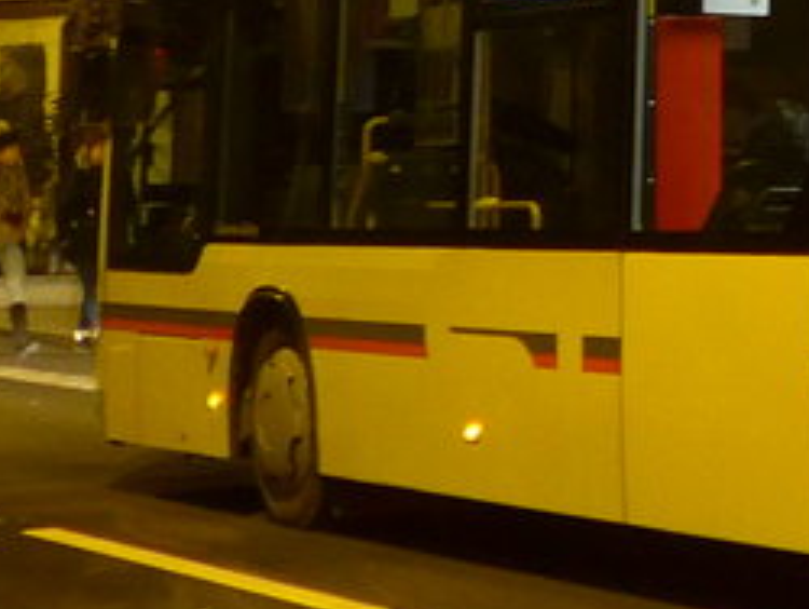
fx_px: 3813
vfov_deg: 8.8
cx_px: 1320
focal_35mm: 163
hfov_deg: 11.5
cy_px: -398
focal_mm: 7
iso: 500
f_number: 2.3
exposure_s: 1/8
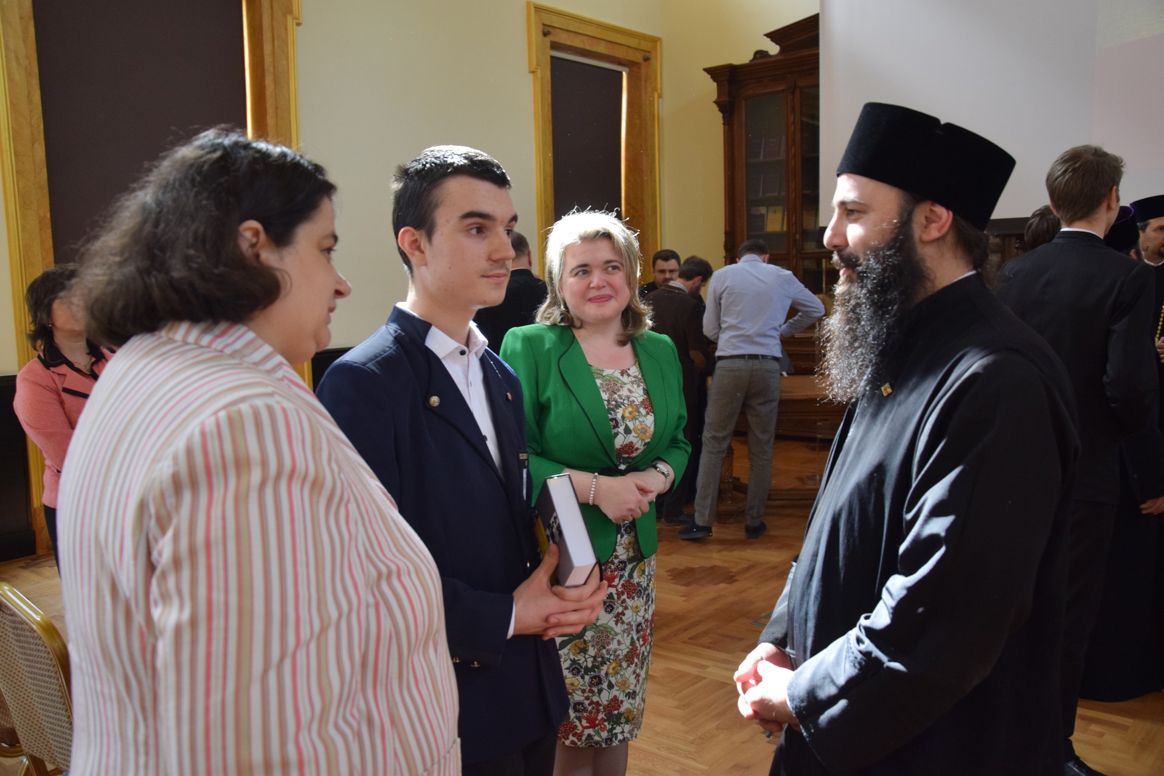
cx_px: 582
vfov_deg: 41.7
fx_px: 1018
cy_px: 388
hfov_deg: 59.5
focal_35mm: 32
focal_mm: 21
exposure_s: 1/60
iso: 800
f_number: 3.8
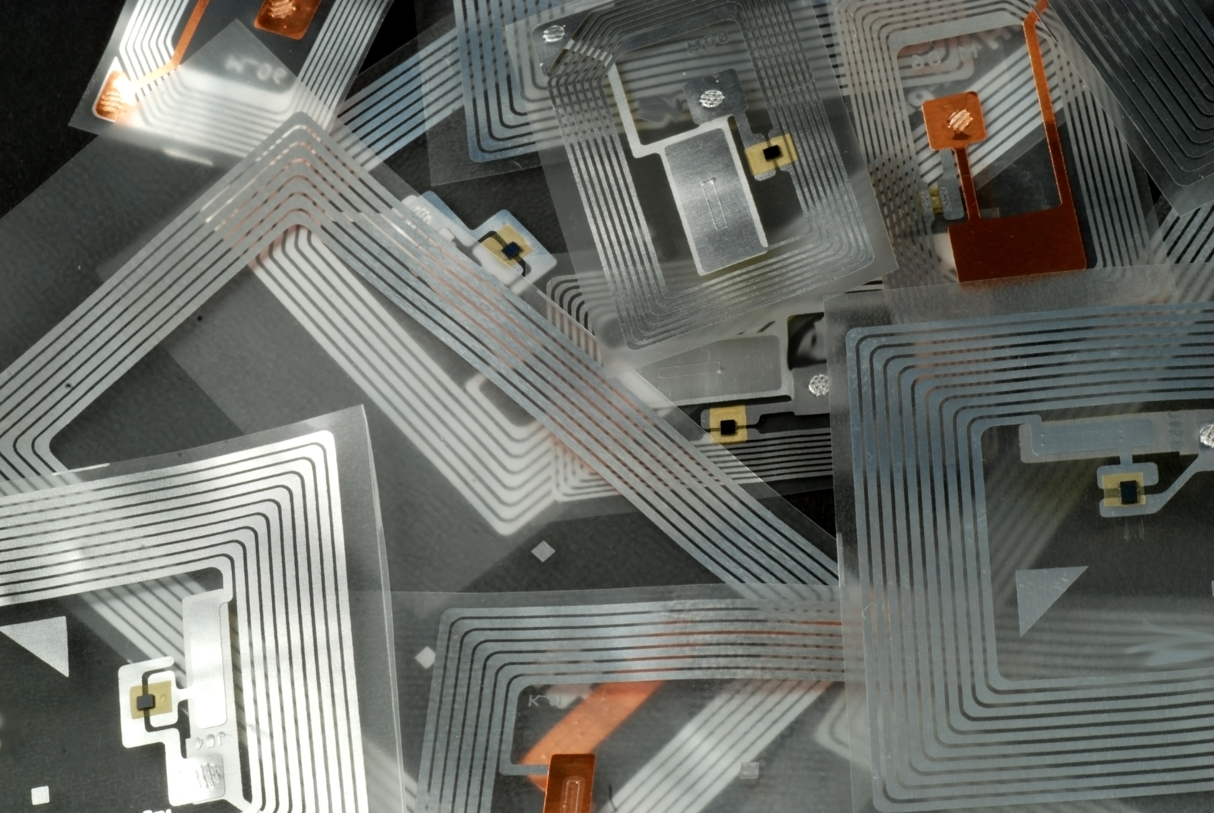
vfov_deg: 10.2
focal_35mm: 135
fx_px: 4558
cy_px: 406
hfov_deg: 15.2
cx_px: 607
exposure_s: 1.5
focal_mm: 90
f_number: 45
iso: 100
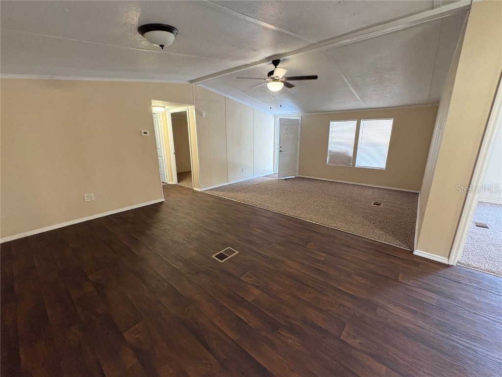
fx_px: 203
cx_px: 251
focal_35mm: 14
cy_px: 188
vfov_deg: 85.7
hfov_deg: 102.1
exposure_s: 1/60
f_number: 2.2
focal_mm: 2.22
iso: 320
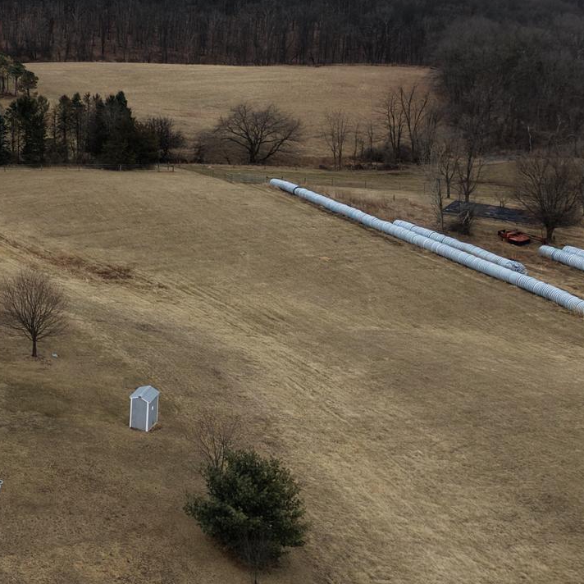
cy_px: 73
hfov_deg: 24.8
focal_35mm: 61
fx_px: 1164
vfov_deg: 27.3
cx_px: -153
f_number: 1.8
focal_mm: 8.67
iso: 160
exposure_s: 1/1500
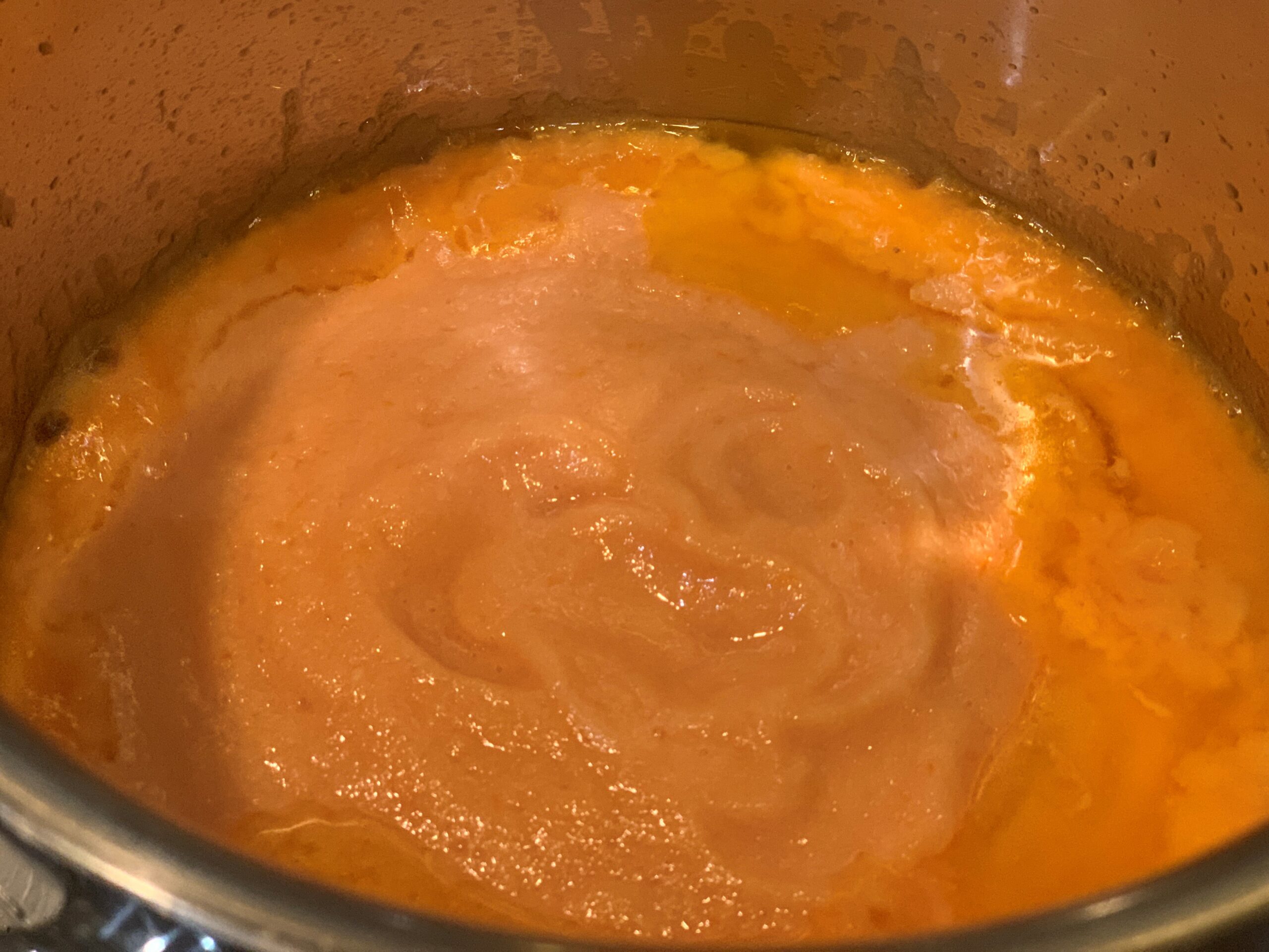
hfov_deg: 36.8
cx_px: 634
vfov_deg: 28.0
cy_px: 476
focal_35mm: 52
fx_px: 1907
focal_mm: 6
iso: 200
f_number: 2.4
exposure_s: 1/50
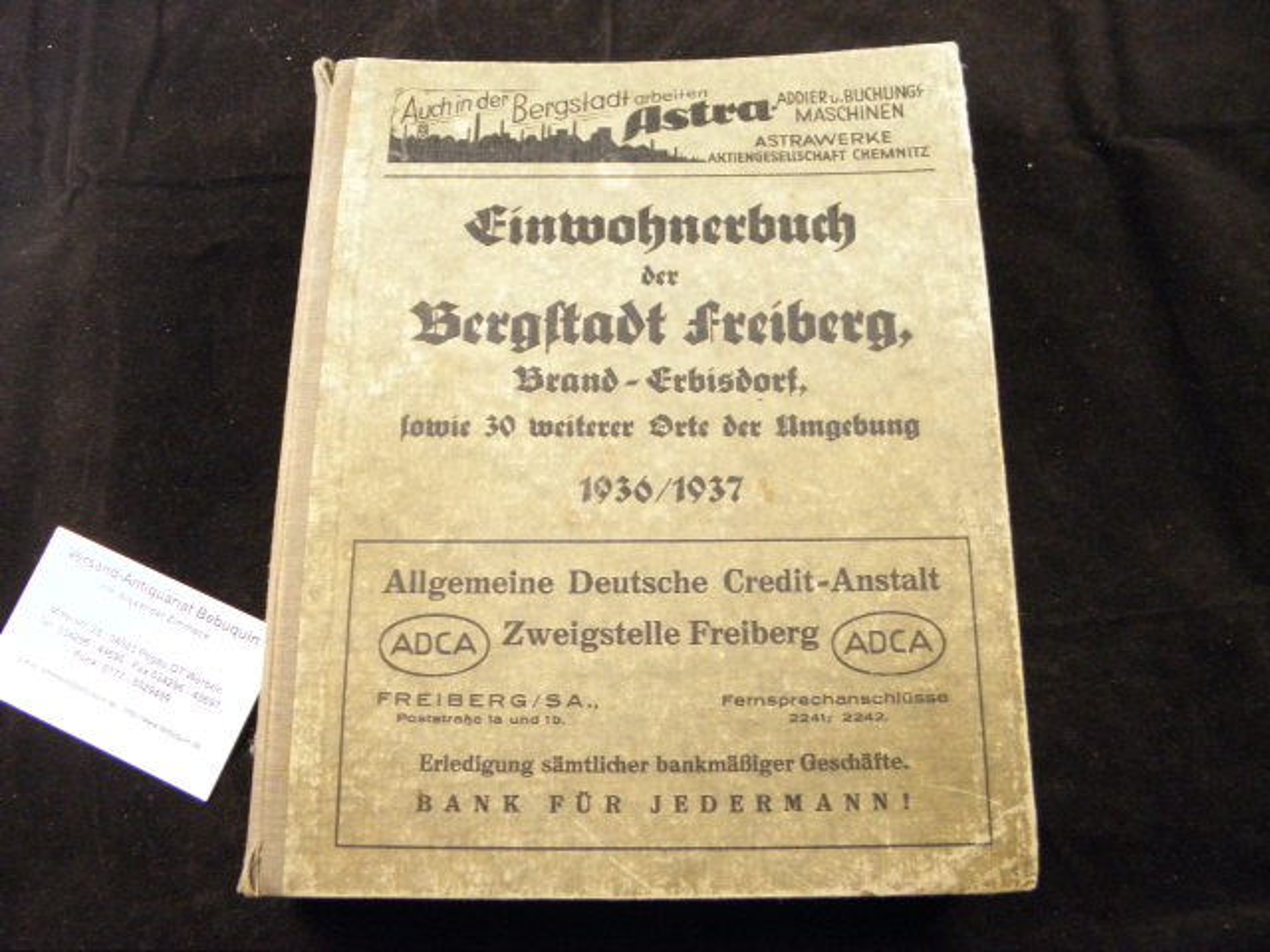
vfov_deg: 46.8
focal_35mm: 30
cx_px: 635
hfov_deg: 60.0
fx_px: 1101
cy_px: 476
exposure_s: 1/30
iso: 400
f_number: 3.6
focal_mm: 5.5
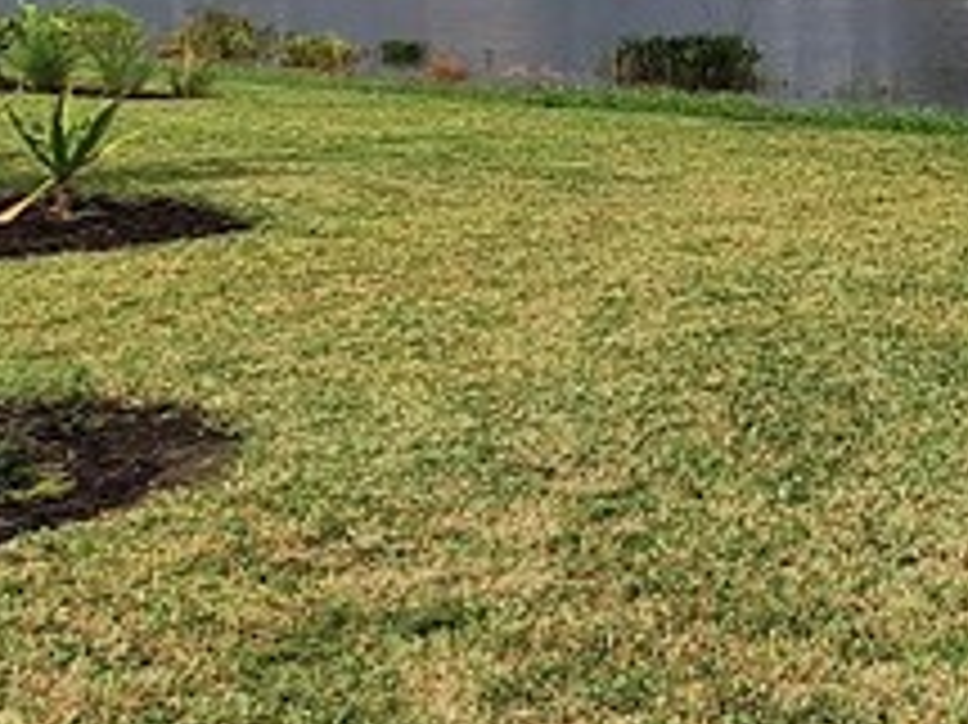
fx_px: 1733
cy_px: 76
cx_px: 1693
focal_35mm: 62
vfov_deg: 23.0
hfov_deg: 21.6
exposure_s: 1/2070
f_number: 2.2
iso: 40
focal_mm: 1.74
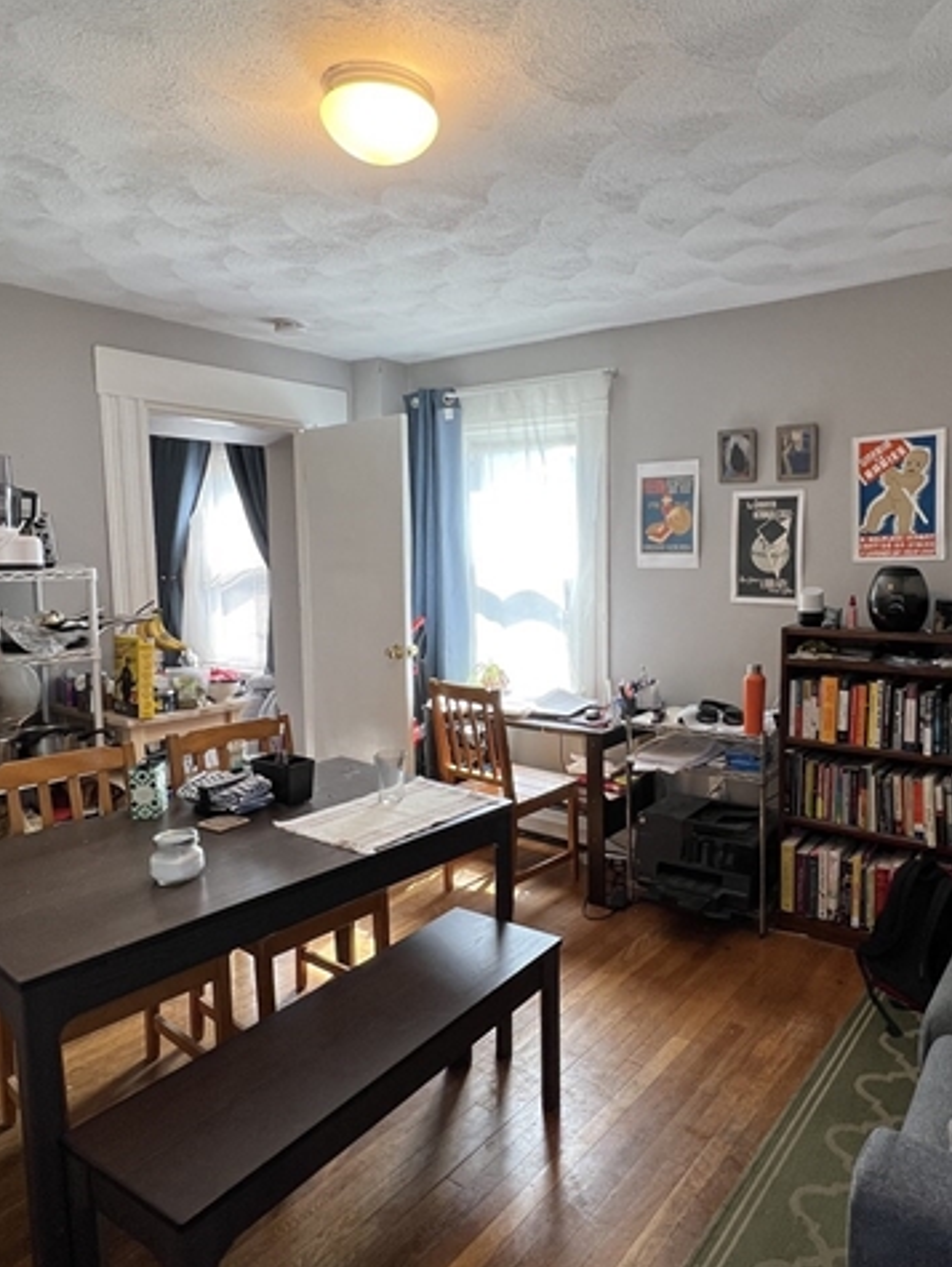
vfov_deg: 78.9
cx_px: 589
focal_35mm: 21
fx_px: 769
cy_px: 632
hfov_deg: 62.7
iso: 64
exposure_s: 1/122
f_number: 1.8
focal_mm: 1.57
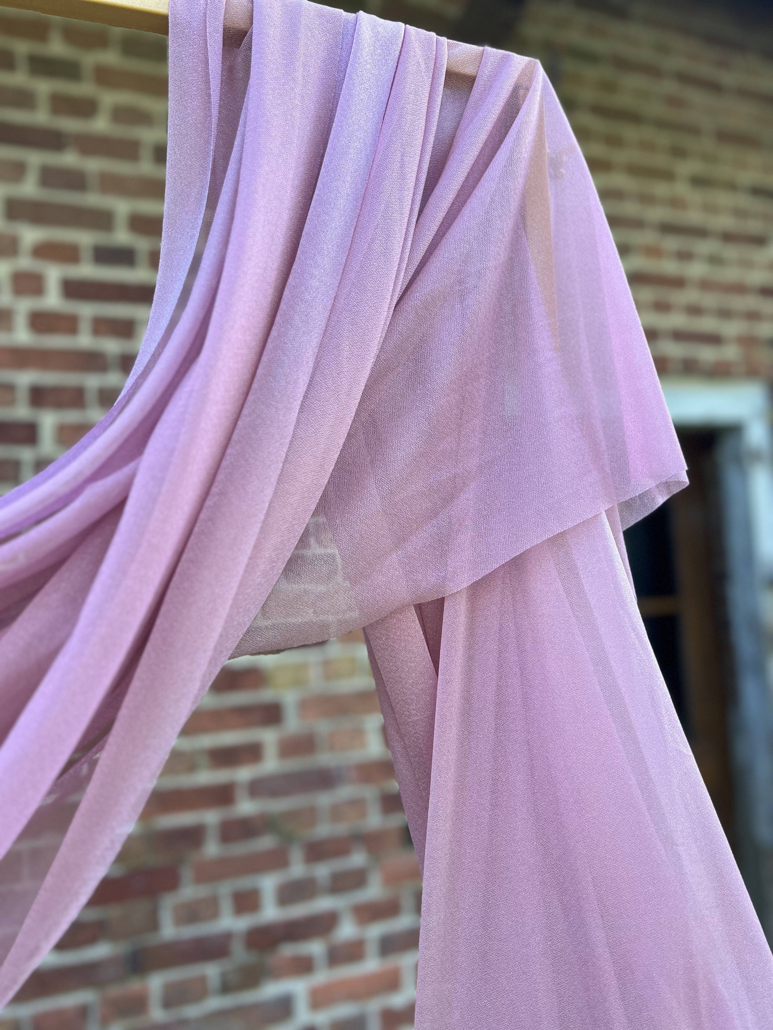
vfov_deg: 67.3
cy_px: 515
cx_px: 386
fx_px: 774
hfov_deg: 53.1
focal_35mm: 26
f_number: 1.5
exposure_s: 1/464
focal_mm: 5.7
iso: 50
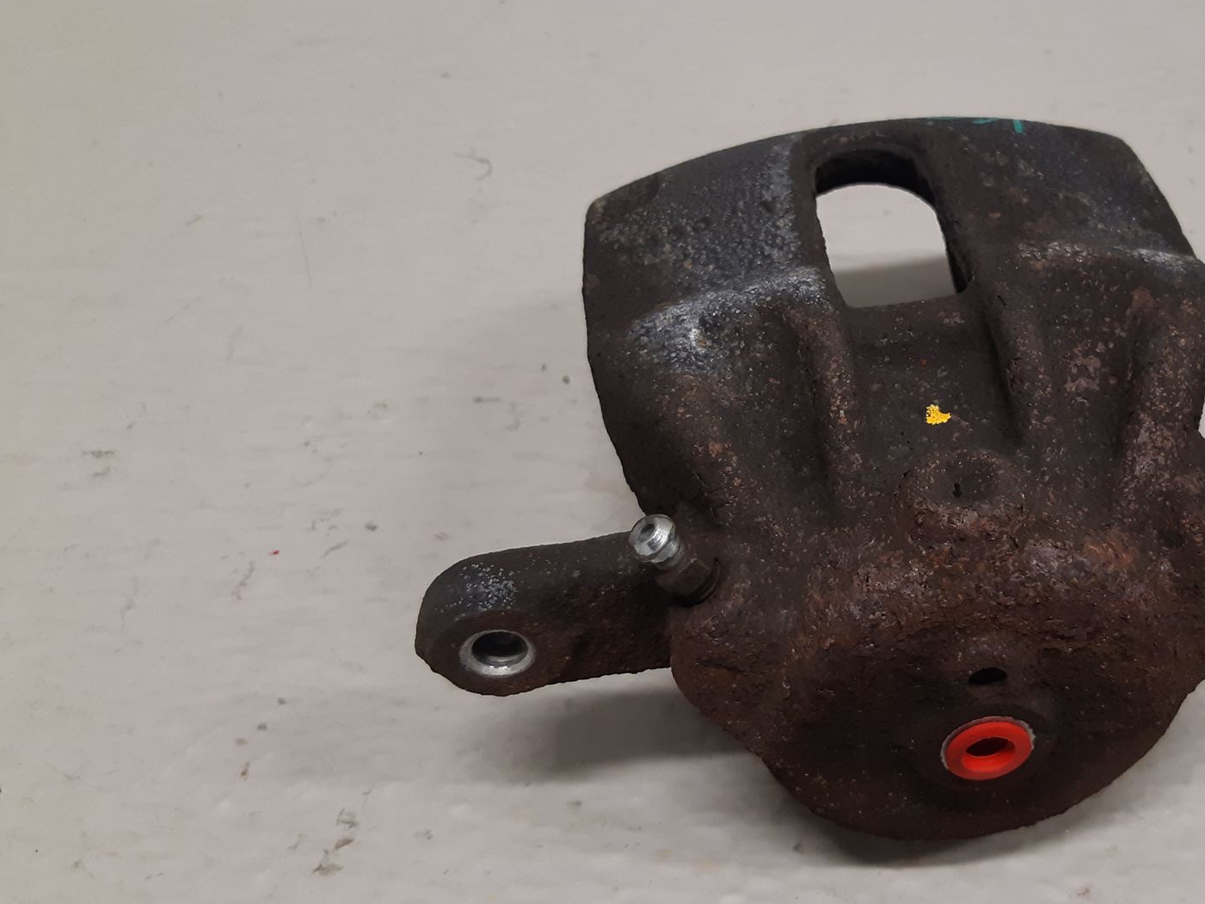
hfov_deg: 47.7
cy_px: 409
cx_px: 857
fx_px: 1323
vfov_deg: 37.7
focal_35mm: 38
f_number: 1.7
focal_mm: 3.93
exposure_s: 1/50
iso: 125
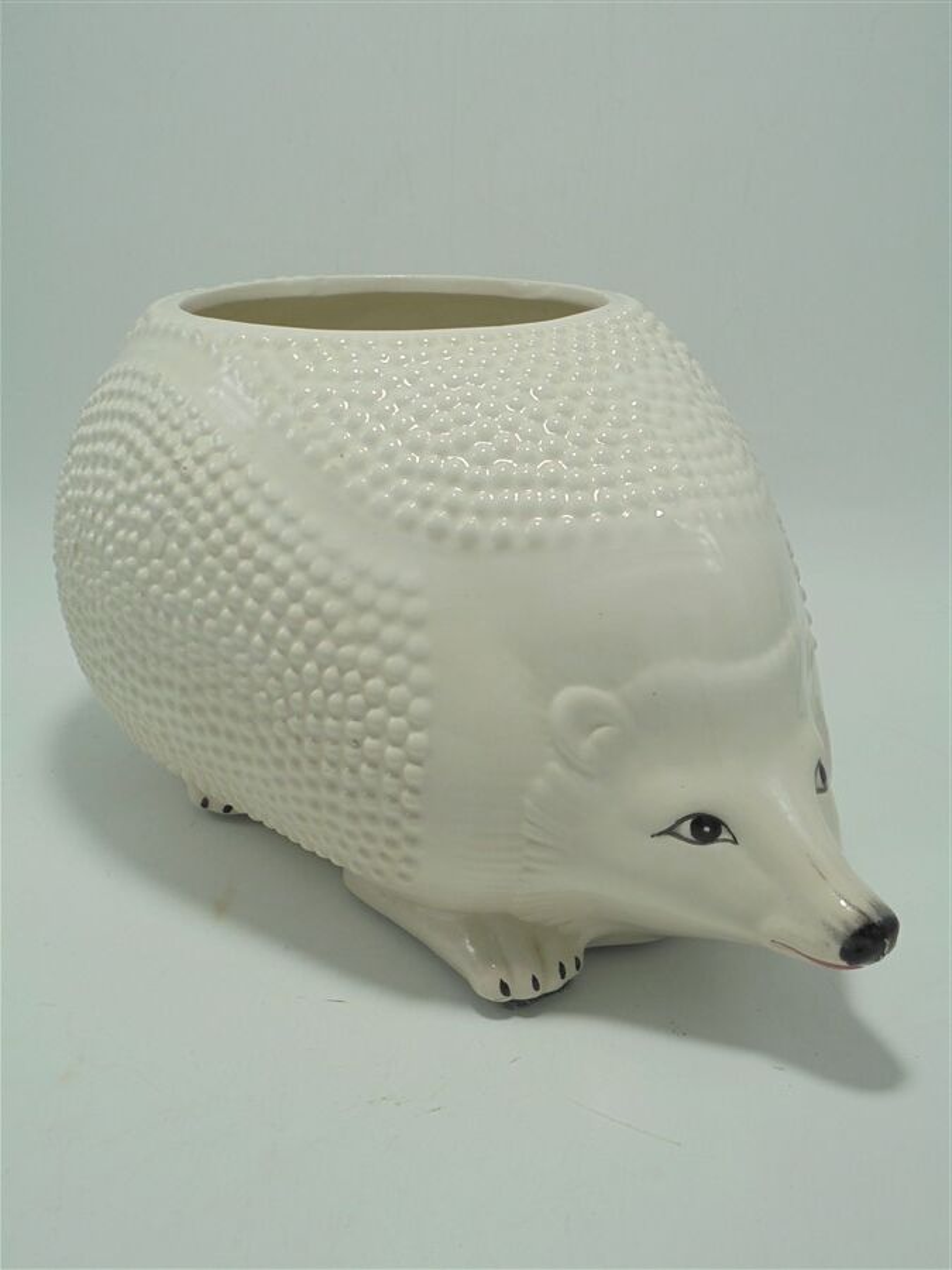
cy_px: 635
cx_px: 476
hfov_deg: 37.7
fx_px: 1393
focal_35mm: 38
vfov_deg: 49.0
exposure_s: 1/80
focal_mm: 6.9
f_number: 4.2
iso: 100
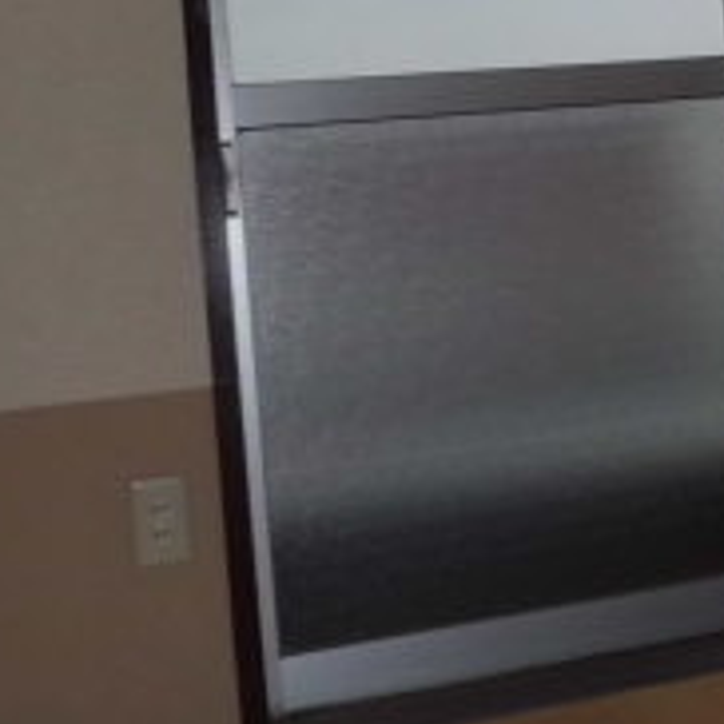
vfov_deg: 21.1
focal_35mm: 81
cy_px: 119
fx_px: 1917
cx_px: 975
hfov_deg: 19.5
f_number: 2.8
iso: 64
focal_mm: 4.7
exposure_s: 1/500
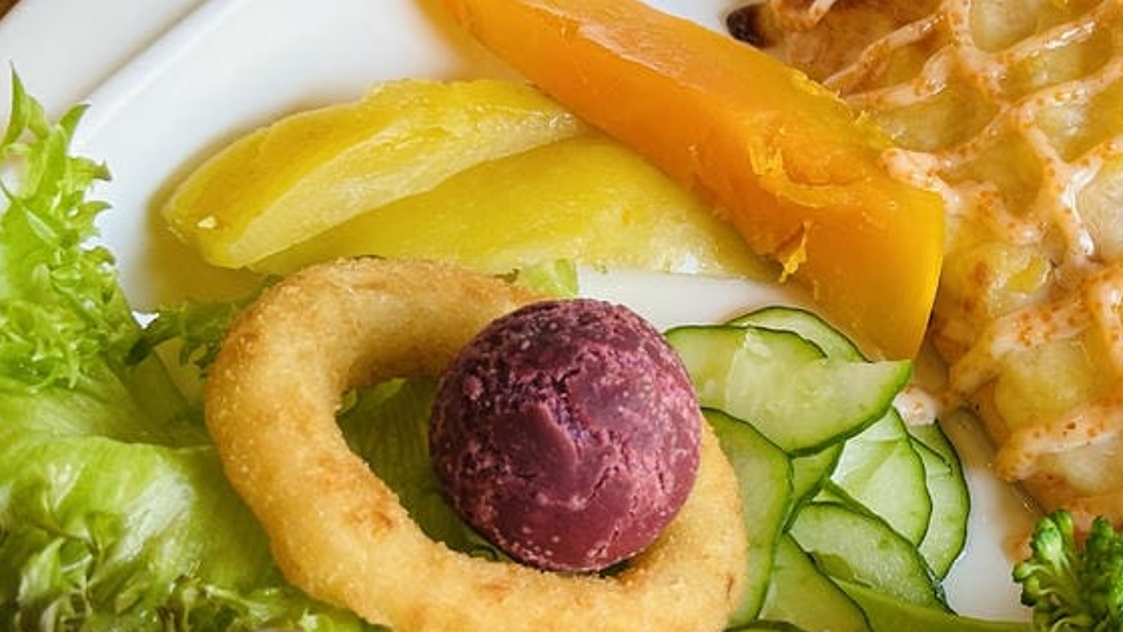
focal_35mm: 112
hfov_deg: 18.8
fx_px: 3335
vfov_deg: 10.8
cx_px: 1007
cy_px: 227
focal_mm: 6.86
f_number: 1.78
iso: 50
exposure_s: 1/120
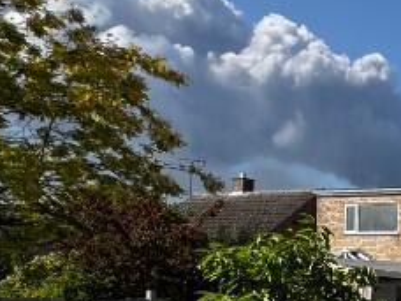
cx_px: 630
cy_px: 354
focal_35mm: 63
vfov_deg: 21.7
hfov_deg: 23.4
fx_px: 730
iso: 50
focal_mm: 2.22
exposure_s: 1/1709
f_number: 2.2
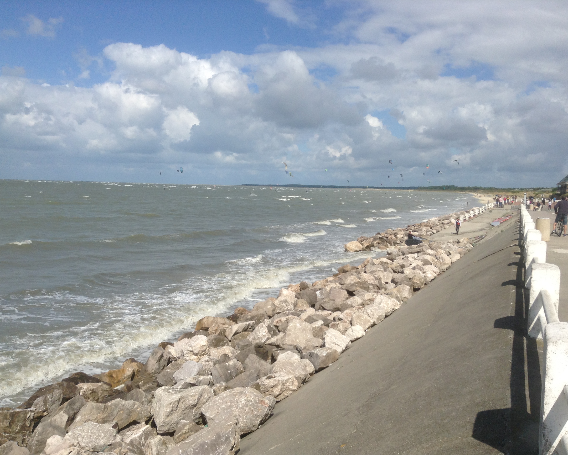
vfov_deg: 42.2
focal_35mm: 35
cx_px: 300
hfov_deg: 51.5
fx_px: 588
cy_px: 229
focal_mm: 3.3
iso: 25
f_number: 2.4
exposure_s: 1/2227
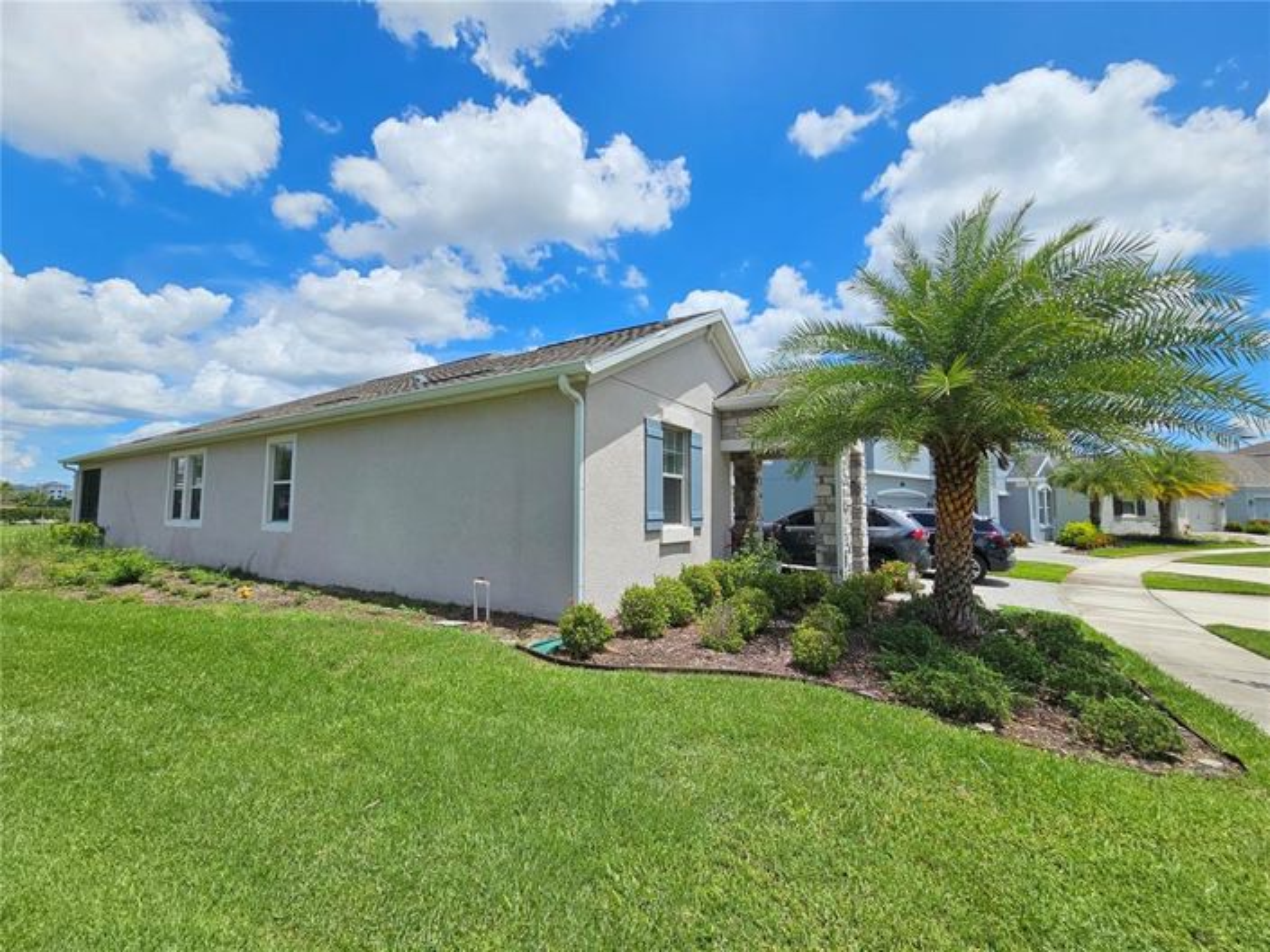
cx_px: 635
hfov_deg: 106.2
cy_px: 476
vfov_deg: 89.9
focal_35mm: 13
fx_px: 477
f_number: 2.2
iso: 50
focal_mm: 2.2
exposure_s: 1/4131
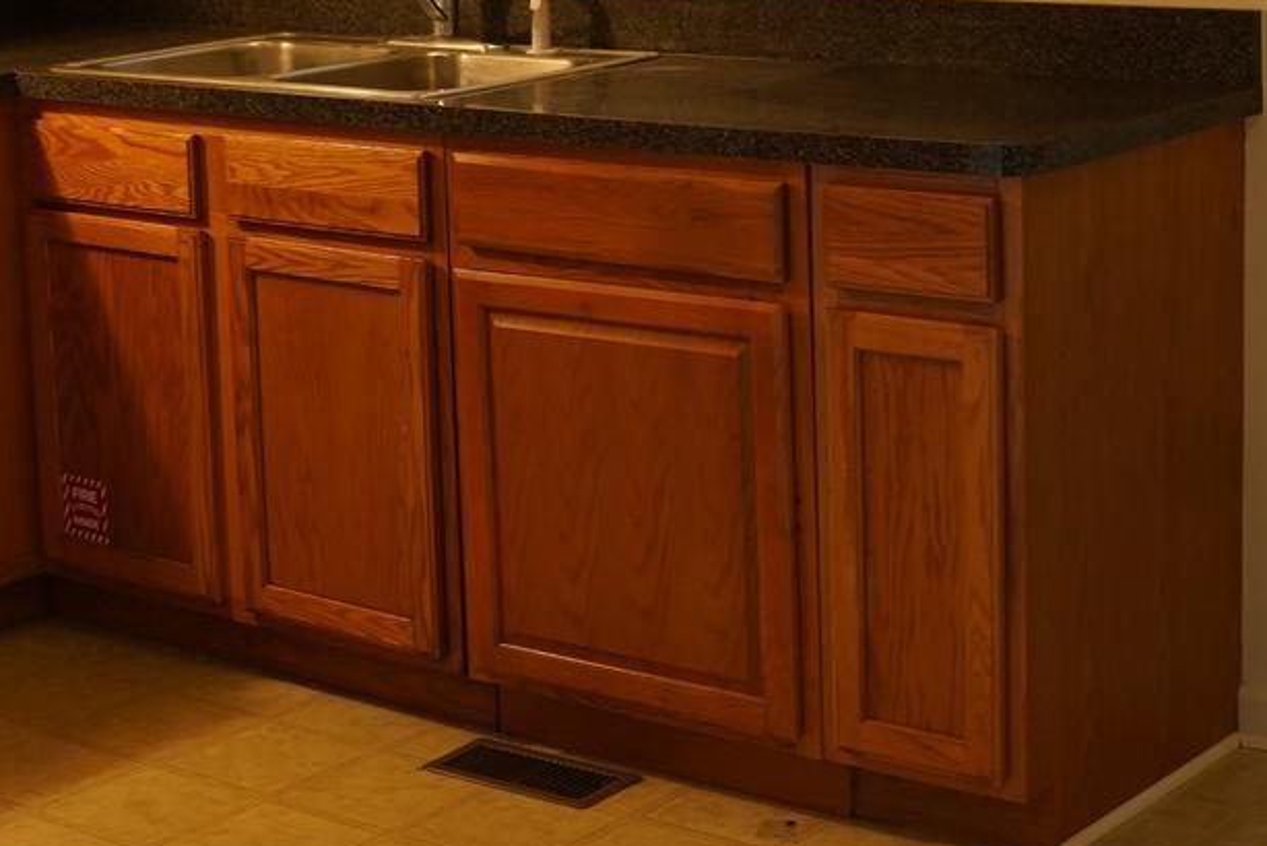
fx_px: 2817
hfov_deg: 25.3
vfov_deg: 16.7
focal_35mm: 80
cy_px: 5
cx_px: 592
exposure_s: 1/160
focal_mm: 24
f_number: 4
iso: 1250
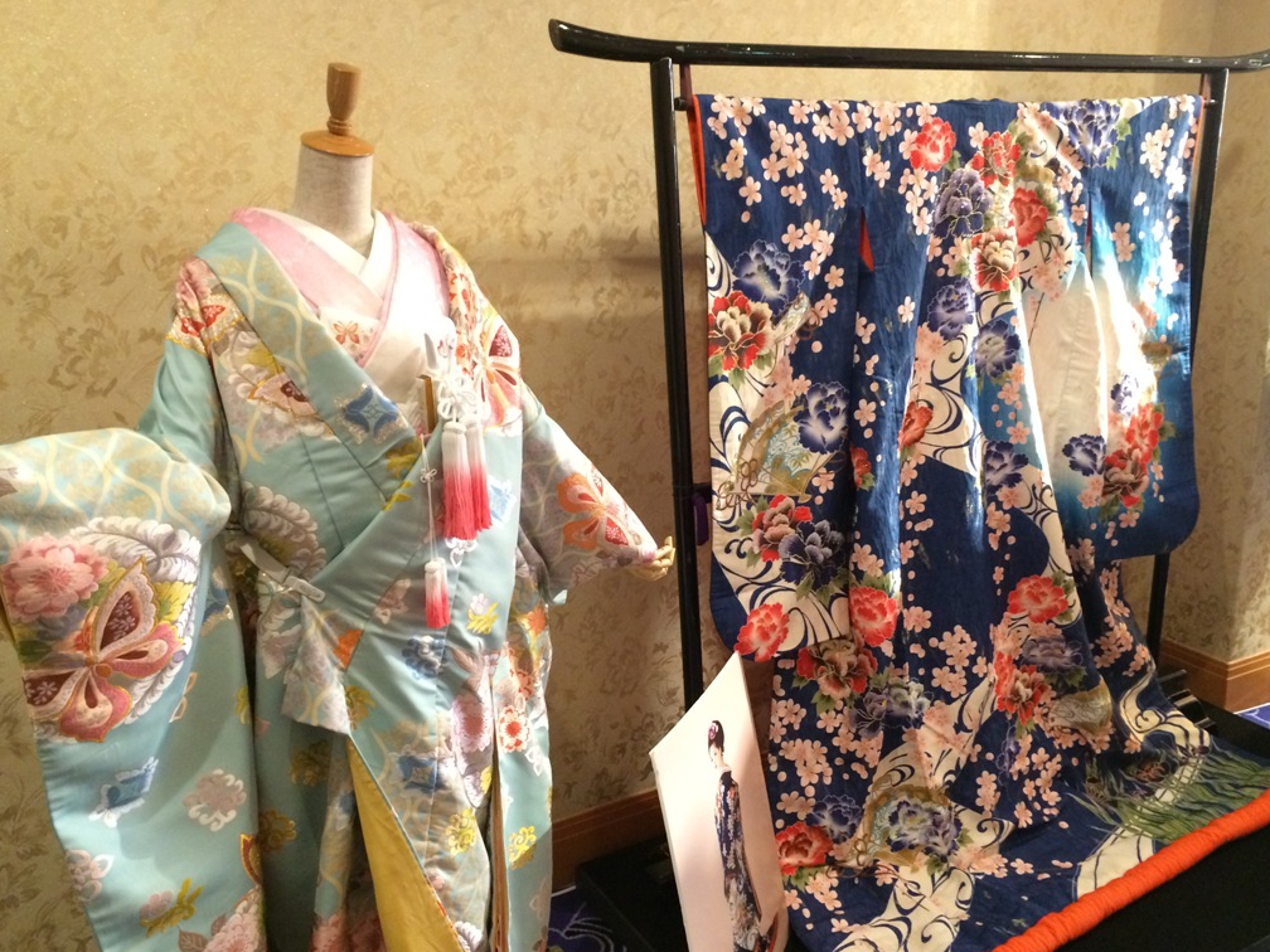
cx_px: 660
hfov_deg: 58.3
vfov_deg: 45.4
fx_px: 1137
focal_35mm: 31
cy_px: 468
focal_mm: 4.15
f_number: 2.2
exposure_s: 1/15
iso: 250
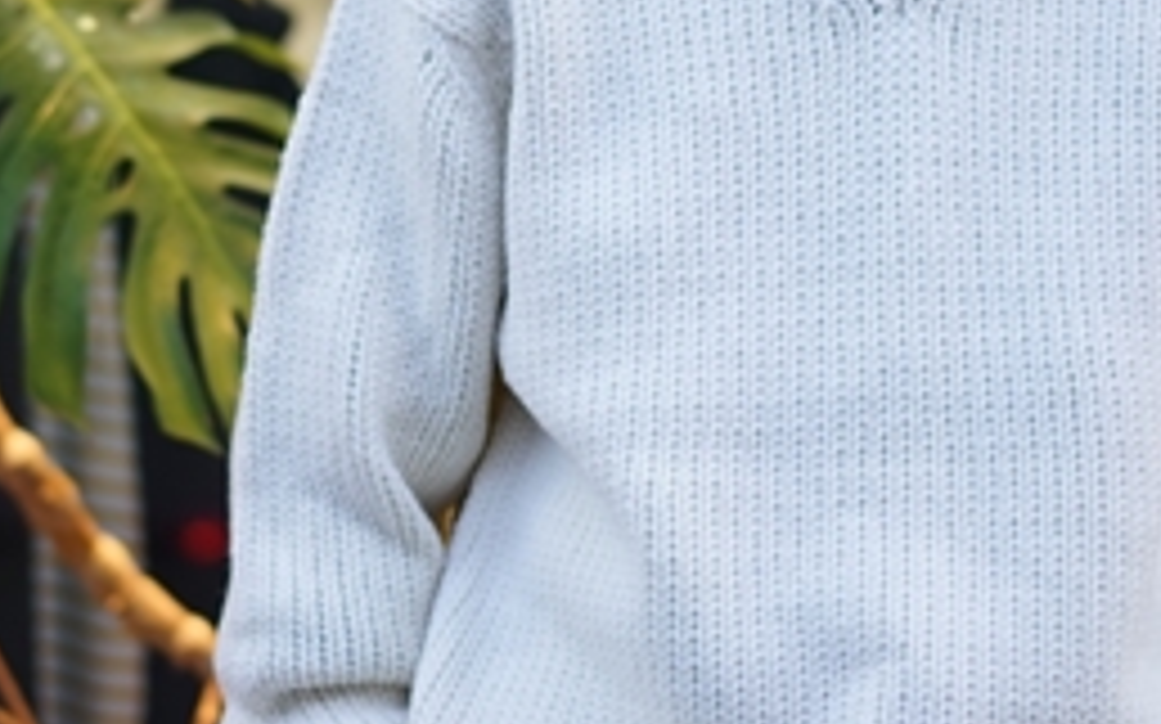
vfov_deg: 7.5
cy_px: 128
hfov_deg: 12.0
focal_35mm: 174
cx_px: 531
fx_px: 5503
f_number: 1.8
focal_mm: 55
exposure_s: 1/60
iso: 125
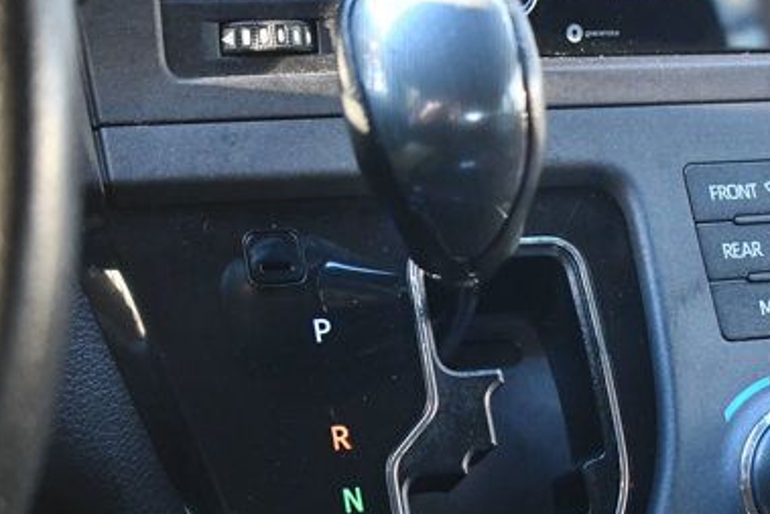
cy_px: 338
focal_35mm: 76
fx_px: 1626
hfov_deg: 26.6
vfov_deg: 17.9
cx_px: 427
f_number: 4.2
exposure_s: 1/60
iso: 4500
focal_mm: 30
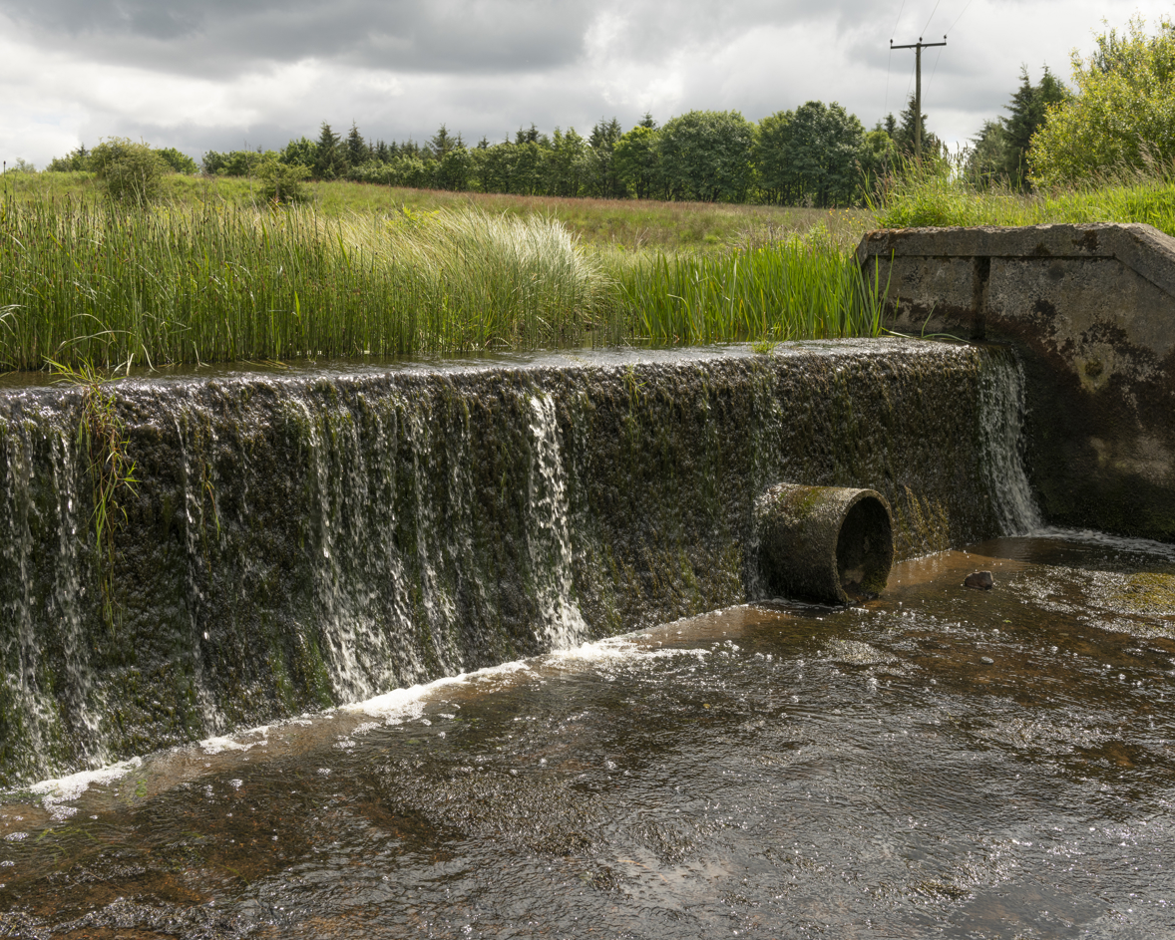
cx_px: 624
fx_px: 1357
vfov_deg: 38.2
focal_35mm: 39
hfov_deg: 46.8
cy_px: 465
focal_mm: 34
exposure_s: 1/180
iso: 140
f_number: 11
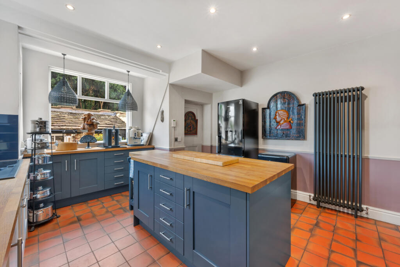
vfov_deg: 81.2
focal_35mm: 14
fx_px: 156
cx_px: 200
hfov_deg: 104.2
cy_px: 134
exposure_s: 3
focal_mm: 14
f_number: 10
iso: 100
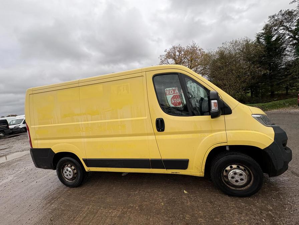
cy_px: 112
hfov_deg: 102.1
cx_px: 150
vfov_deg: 85.7
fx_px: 121
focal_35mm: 14
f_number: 2.2
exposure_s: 1/275
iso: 40
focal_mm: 2.22
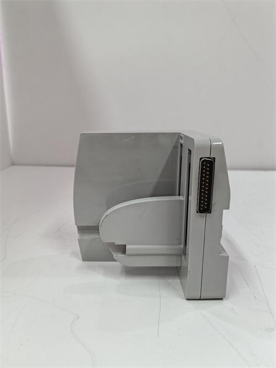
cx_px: 138
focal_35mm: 27
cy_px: 184
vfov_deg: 65.3
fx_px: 287
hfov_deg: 51.4
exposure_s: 1/100
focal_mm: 5.75
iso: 80
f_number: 2
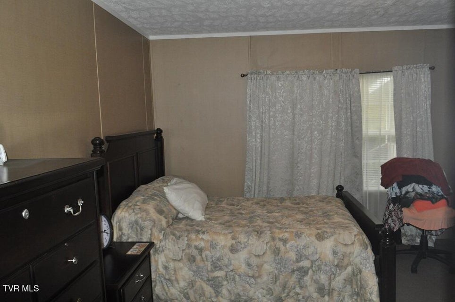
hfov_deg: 62.0
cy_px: 151
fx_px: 379
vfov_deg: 43.5
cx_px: 228
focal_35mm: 30
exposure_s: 1/60
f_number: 3.8
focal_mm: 20
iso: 800
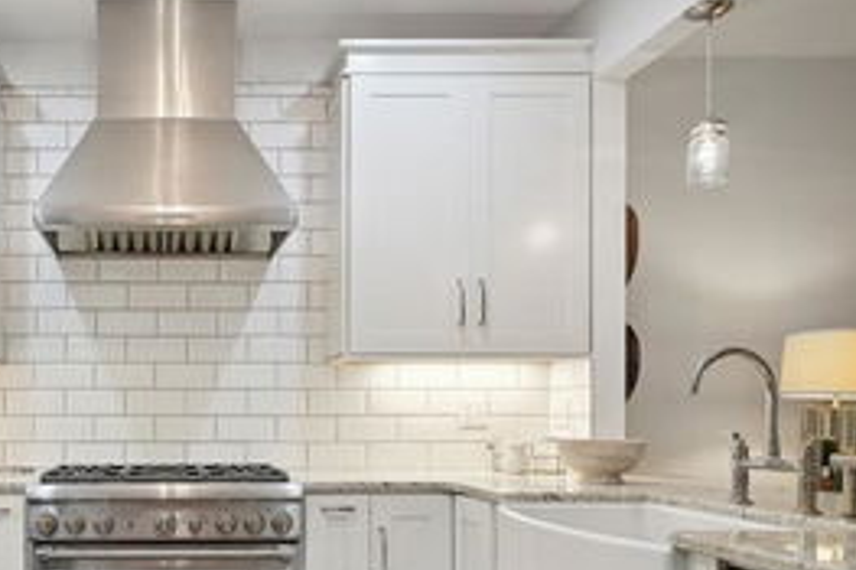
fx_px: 737
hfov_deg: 55.5
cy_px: 430
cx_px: 156
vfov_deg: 41.0
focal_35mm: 31
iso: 400
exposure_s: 1/160
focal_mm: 17
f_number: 2.8
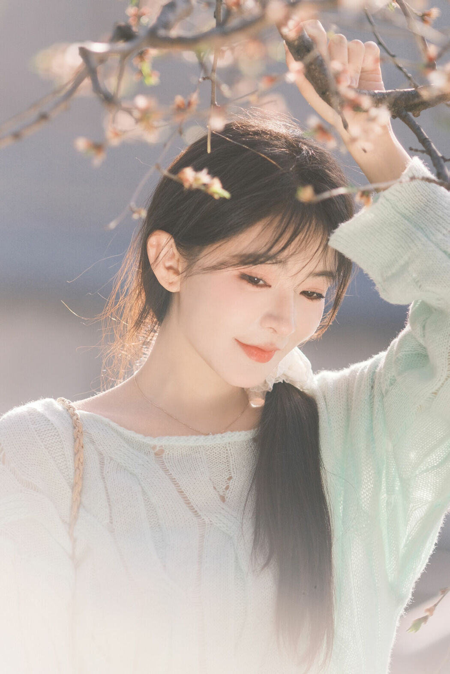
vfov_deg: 10.1
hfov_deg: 6.8
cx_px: 225
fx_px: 3806
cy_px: 337
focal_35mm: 203
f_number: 2
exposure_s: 1/3500
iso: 1000
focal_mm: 135
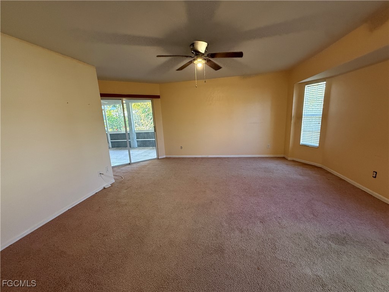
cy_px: 146
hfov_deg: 102.1
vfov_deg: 85.7
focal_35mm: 14
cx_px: 194
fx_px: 157
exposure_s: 1/120
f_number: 2.2
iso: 500
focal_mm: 2.22
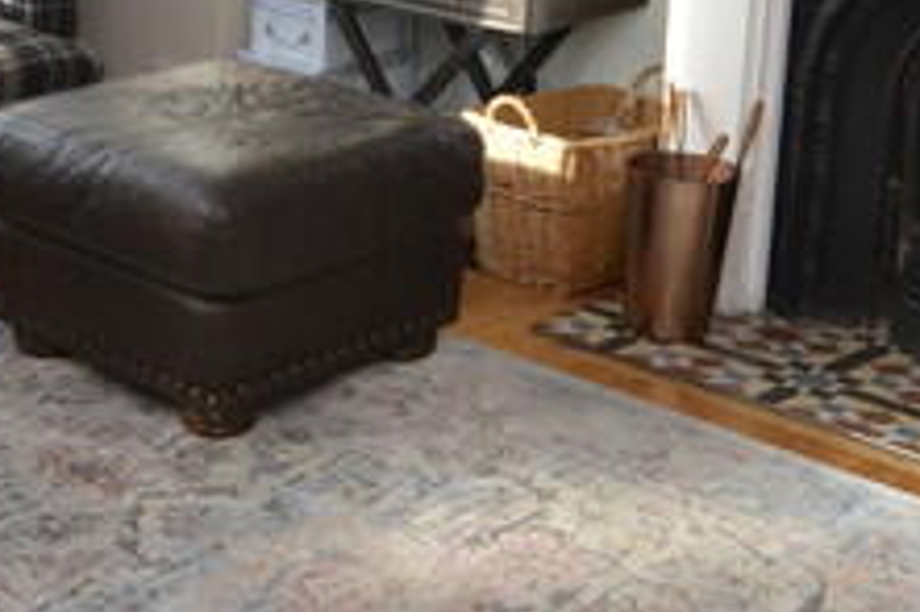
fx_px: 1949
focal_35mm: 76
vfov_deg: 17.8
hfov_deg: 26.3
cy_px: 162
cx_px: 271
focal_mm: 11
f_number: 5
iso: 250
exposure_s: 1/200
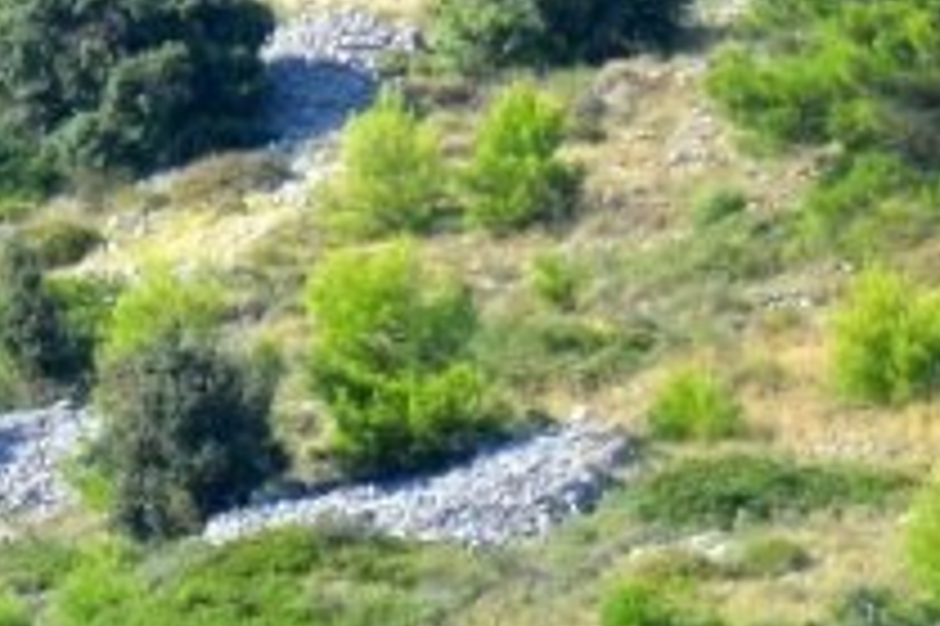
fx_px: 21263
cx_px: -1129
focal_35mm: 815
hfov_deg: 2.5
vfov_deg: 1.7
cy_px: 1018
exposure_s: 1/500
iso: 220
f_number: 5.6
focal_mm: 70
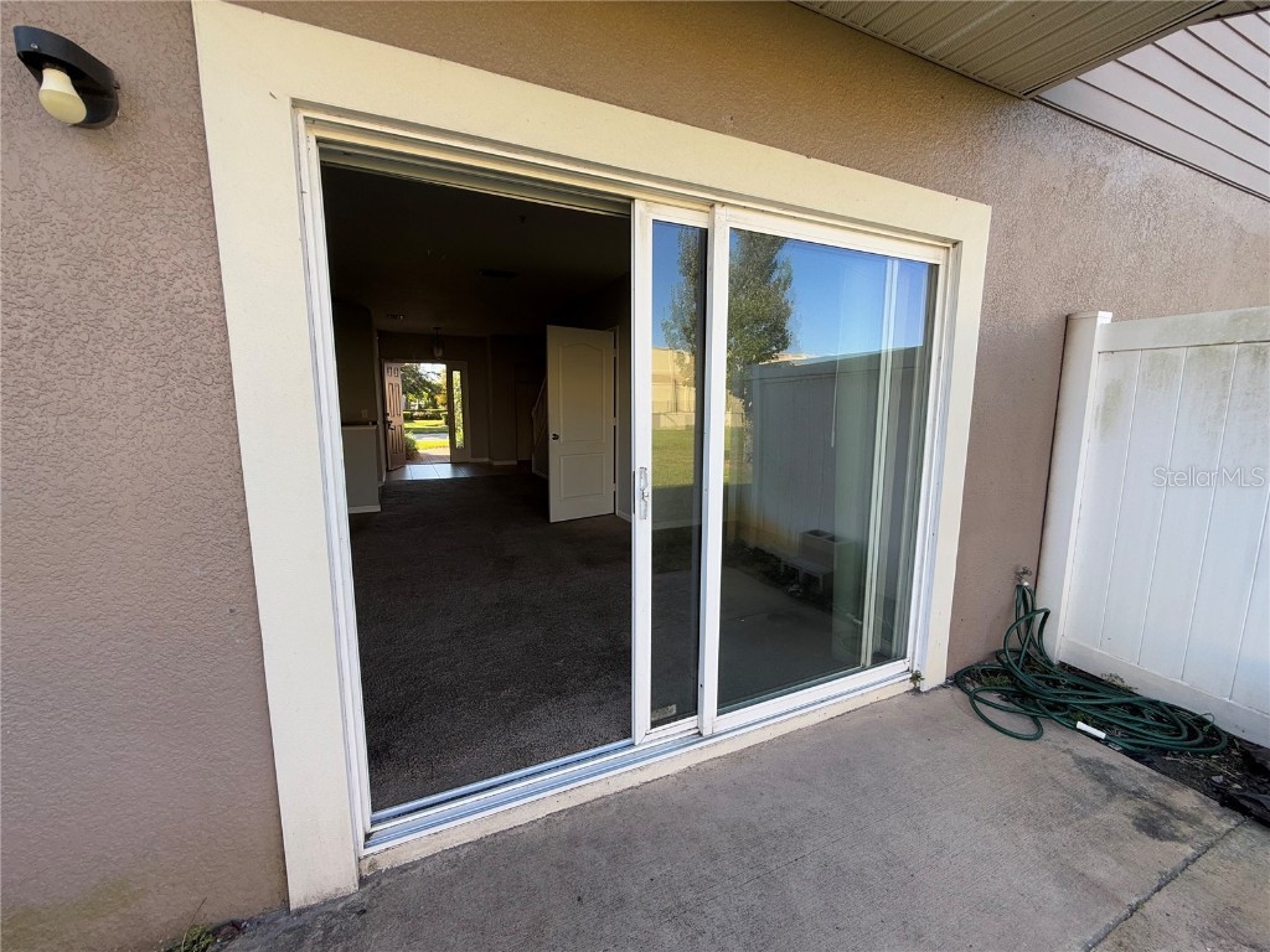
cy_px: 476
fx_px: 514
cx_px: 635
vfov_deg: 85.7
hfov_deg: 102.1
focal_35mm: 14
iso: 50
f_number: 2.2
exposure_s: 1/224
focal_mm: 2.22
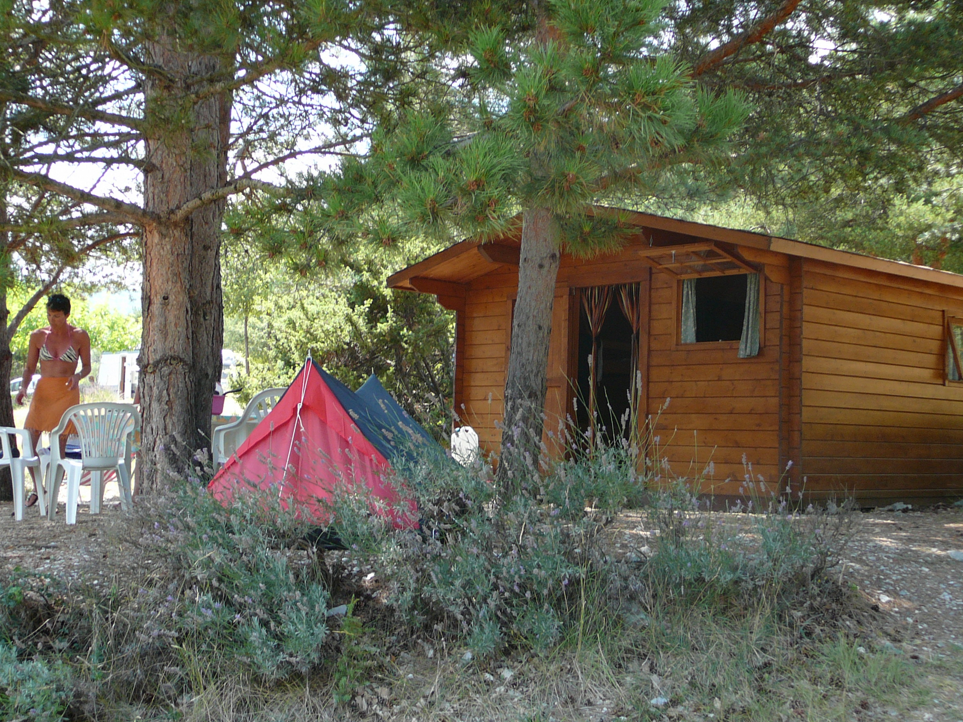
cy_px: 346
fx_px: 1363
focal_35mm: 49
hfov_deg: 38.9
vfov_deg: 29.7
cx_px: 477
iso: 80
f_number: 3.2
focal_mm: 6.7
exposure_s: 1/100
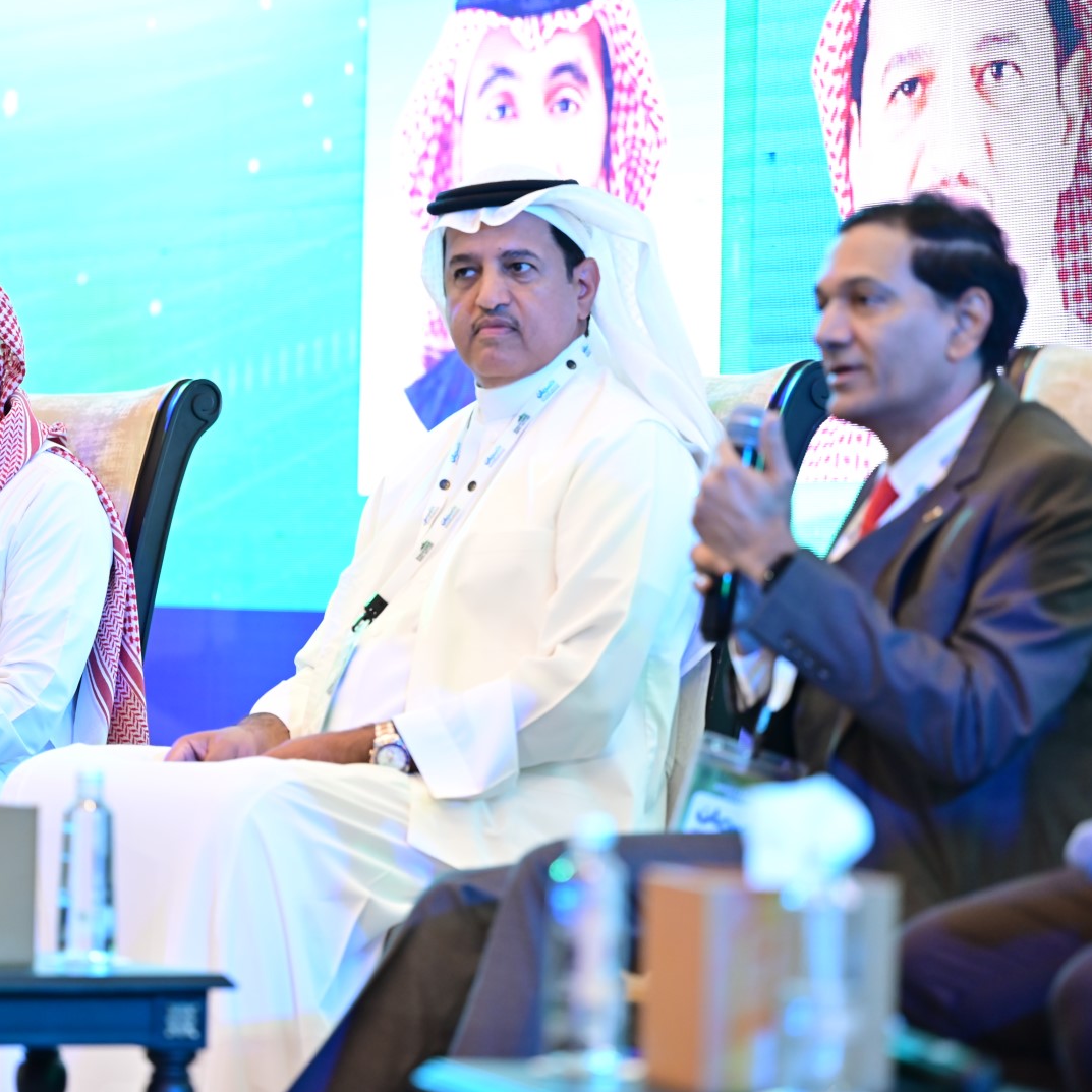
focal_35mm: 173
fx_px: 6174
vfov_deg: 10.1
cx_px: 415
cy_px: 543
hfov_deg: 10.1
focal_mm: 135
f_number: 2.8
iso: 1250
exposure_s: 1/160
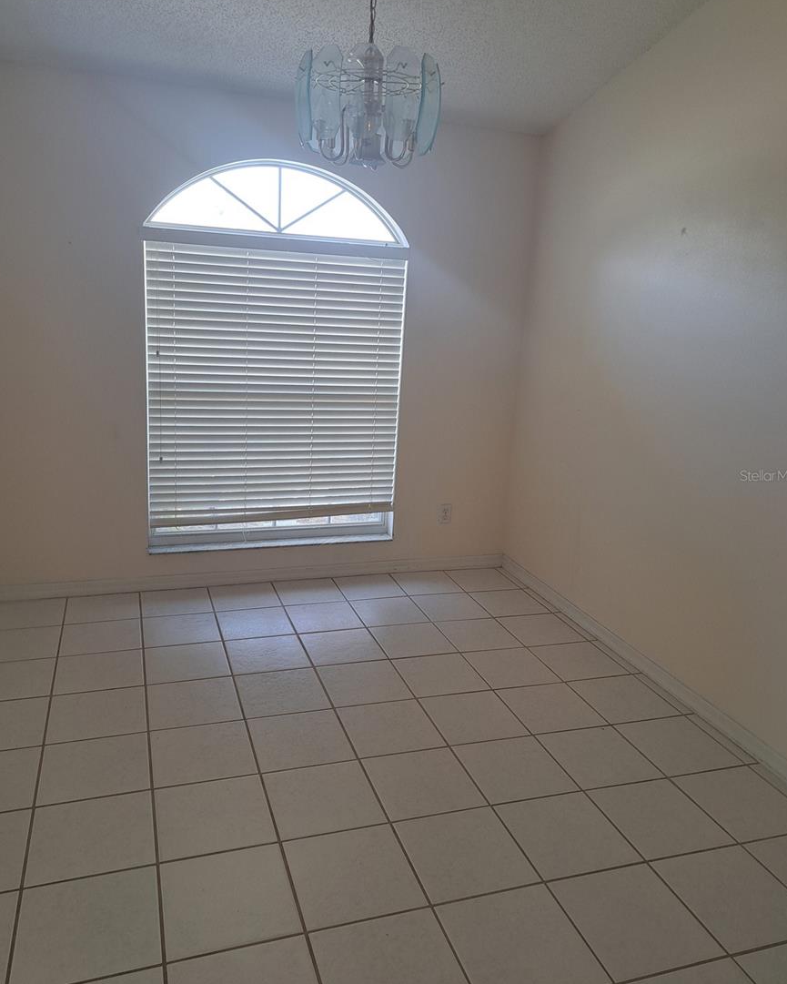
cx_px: 395
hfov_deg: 54.9
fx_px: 757
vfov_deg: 66.0
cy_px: 475
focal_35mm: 26
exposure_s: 1/50
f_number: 1.8
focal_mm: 5.23
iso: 50
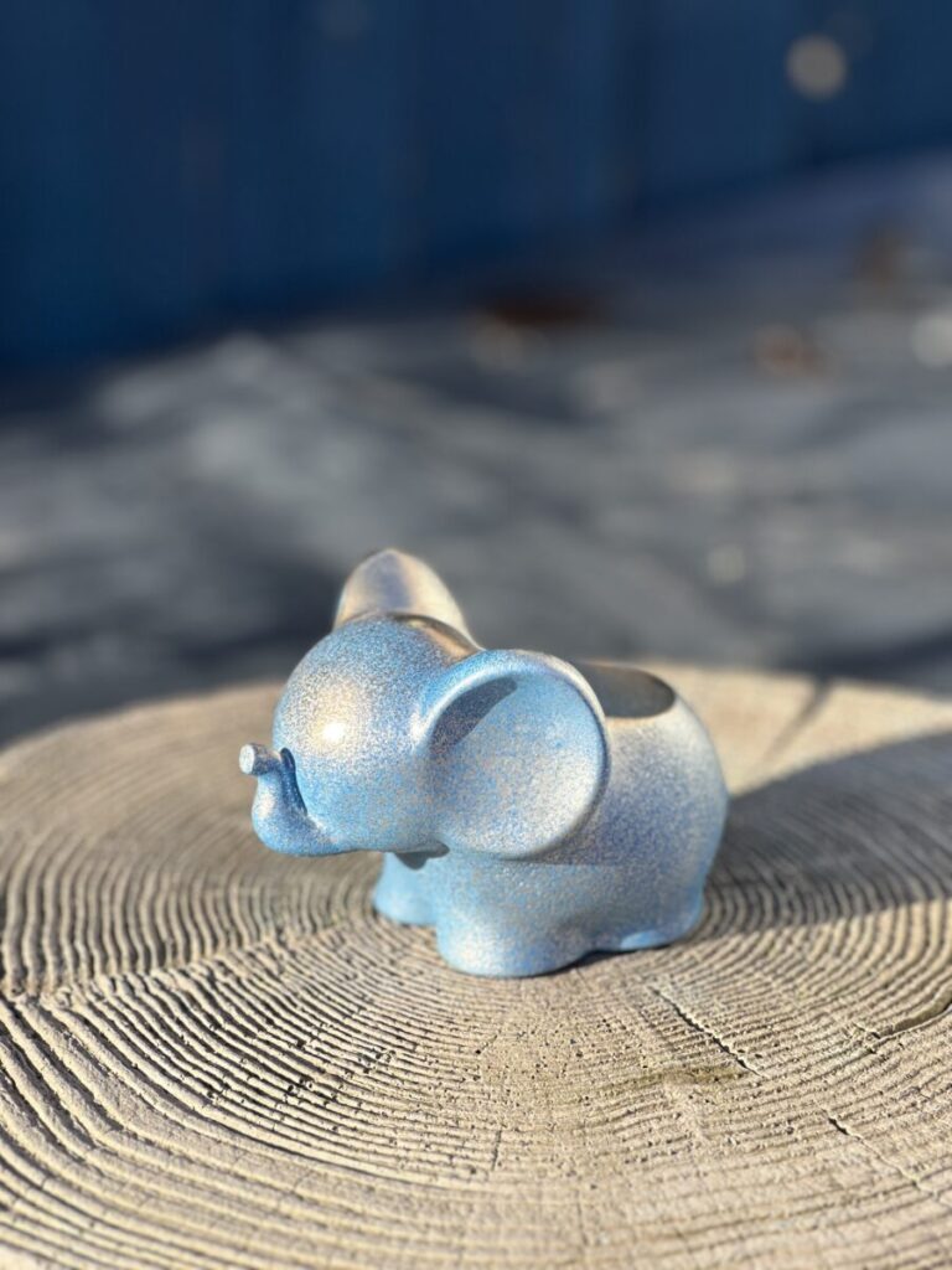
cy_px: 635
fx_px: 2824
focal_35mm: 77
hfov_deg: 19.1
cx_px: 476
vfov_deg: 25.3
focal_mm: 9
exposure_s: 1/296
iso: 25
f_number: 2.8
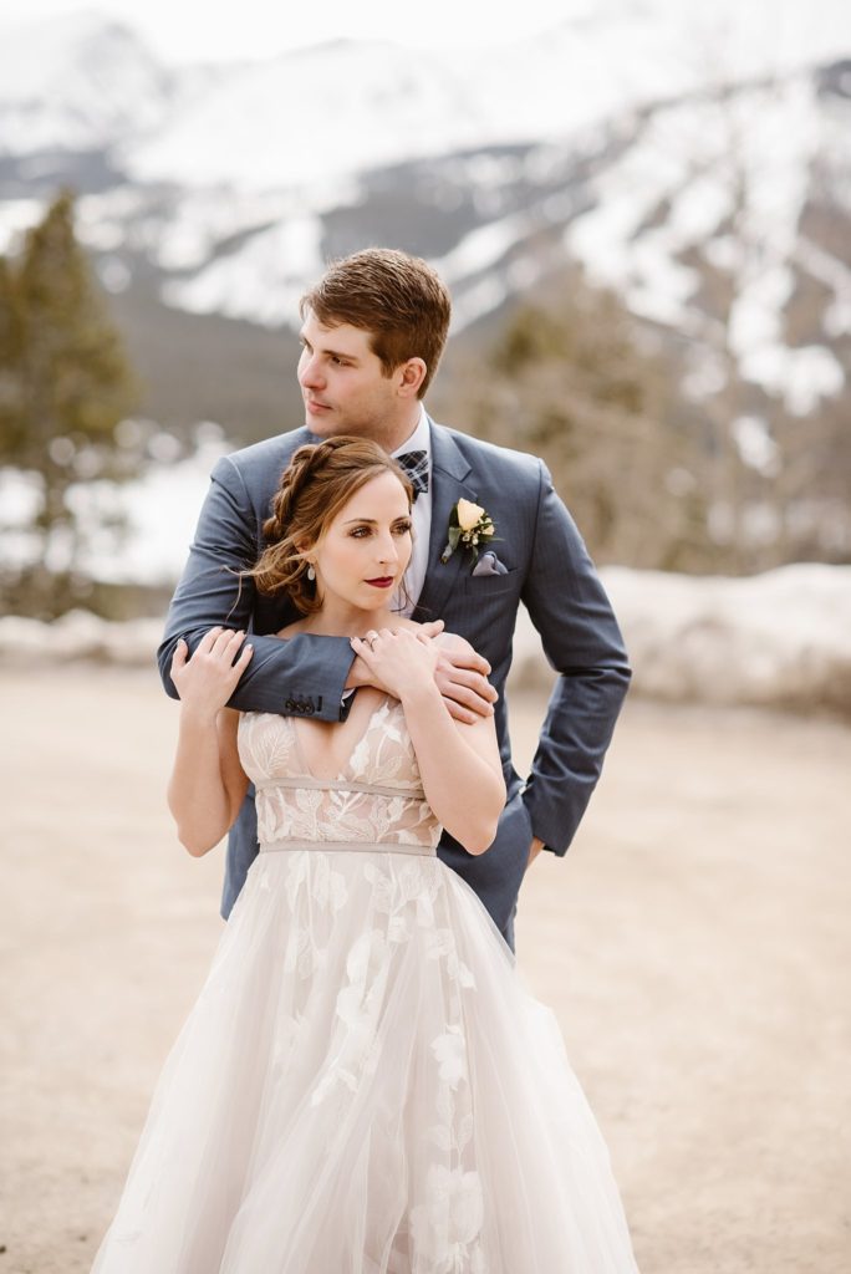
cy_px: 637
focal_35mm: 85
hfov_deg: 16.1
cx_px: 426
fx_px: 3010
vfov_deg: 23.9
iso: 100
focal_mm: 85
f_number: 2.2
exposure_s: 1/1250
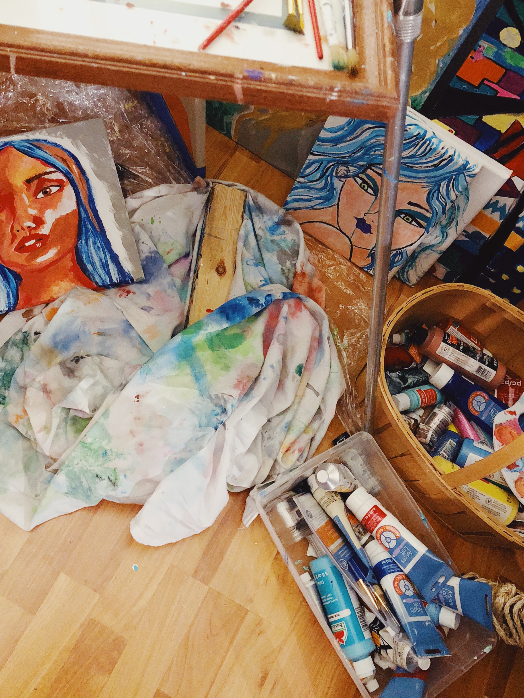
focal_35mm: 36
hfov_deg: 39.7
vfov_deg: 51.2
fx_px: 727
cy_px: 304
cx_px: 253
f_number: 1.8
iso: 125
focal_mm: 3.99
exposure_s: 1/4
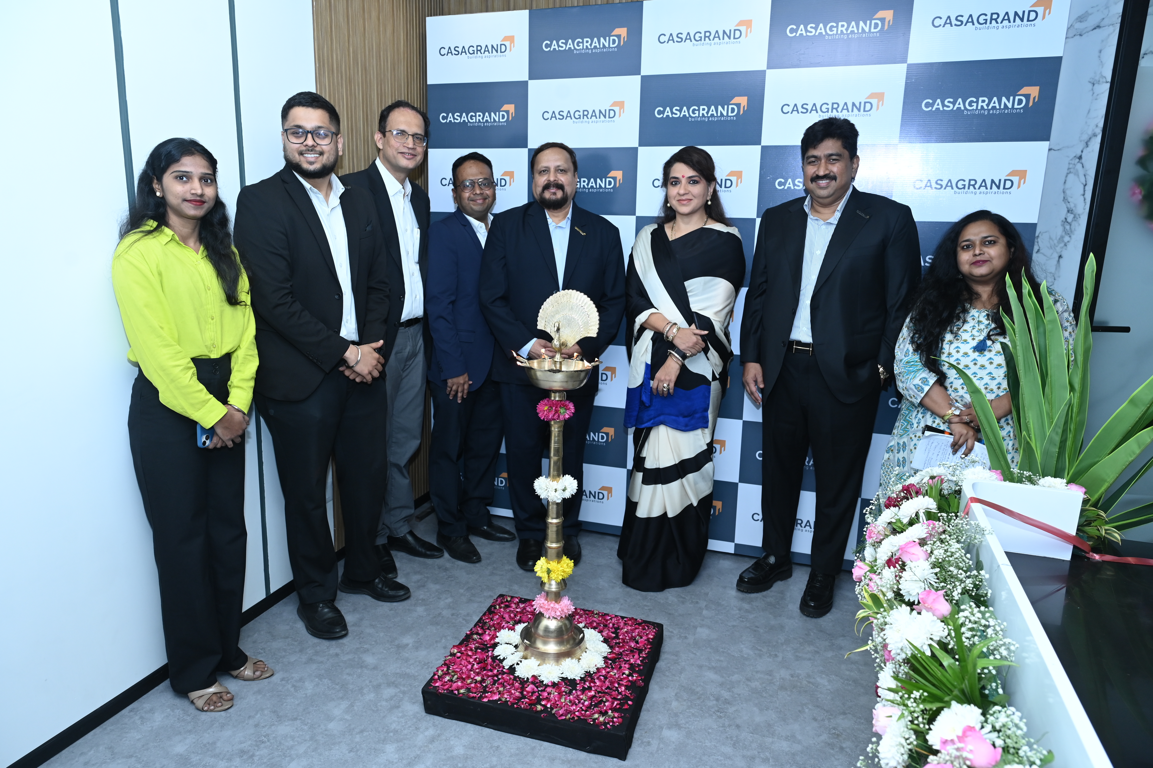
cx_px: 576
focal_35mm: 24
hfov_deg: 73.8
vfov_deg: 53.1
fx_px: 768
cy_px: 384
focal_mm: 24
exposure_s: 1/160
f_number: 5.6
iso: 640
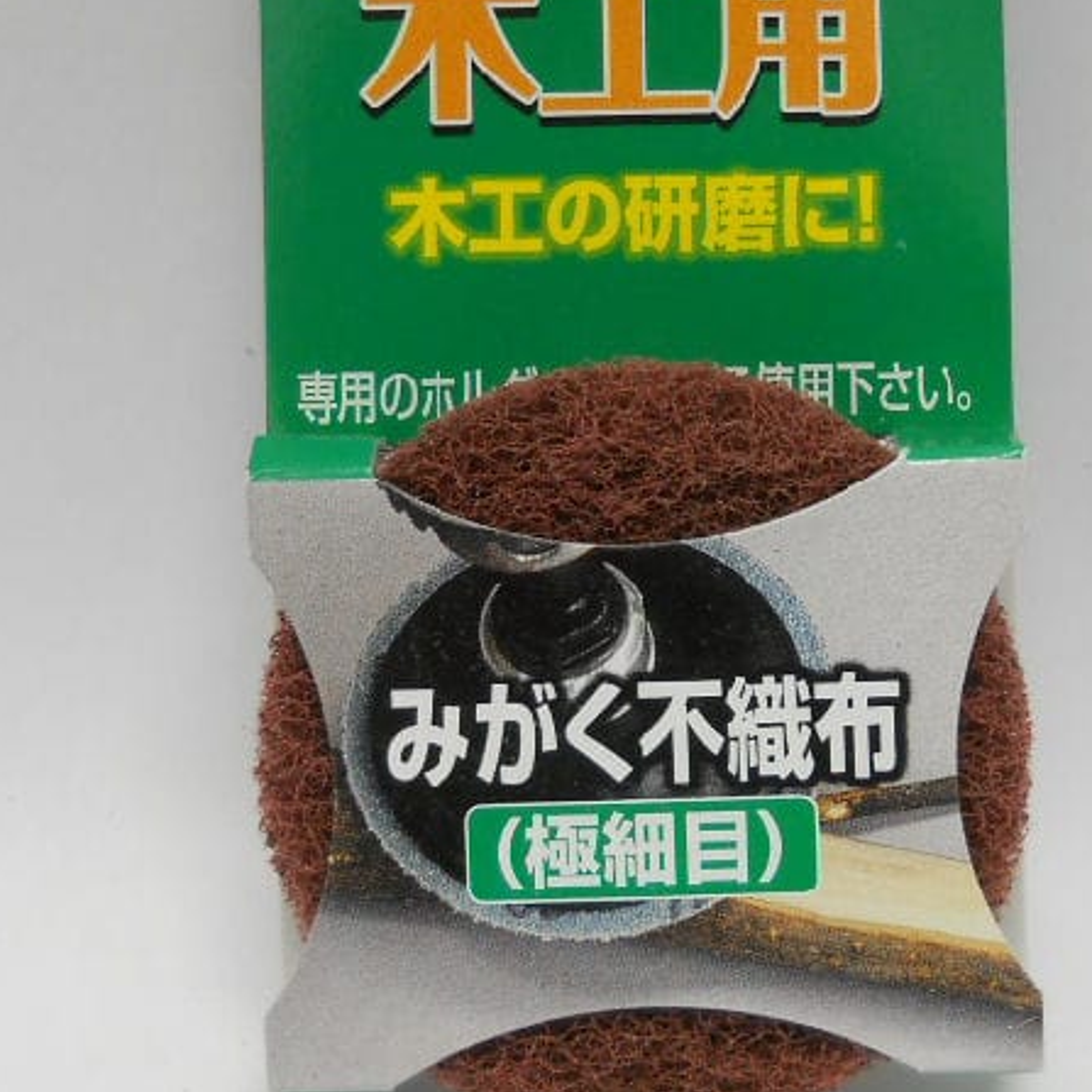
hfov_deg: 21.4
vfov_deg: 21.3
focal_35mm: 81
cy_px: 379
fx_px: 2891
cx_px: 642
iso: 160
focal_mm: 6.72
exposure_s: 1/30
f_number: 3.1
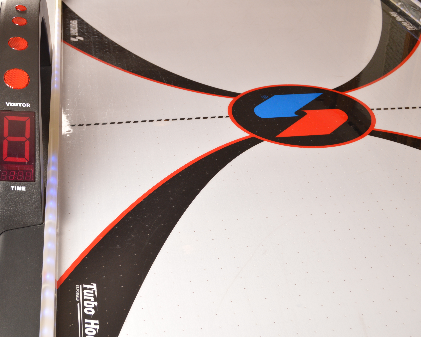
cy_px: 169
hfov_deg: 32.4
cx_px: 174
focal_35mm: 58
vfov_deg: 26.2
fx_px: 723
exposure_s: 1/160
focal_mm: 34
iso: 200
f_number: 6.3
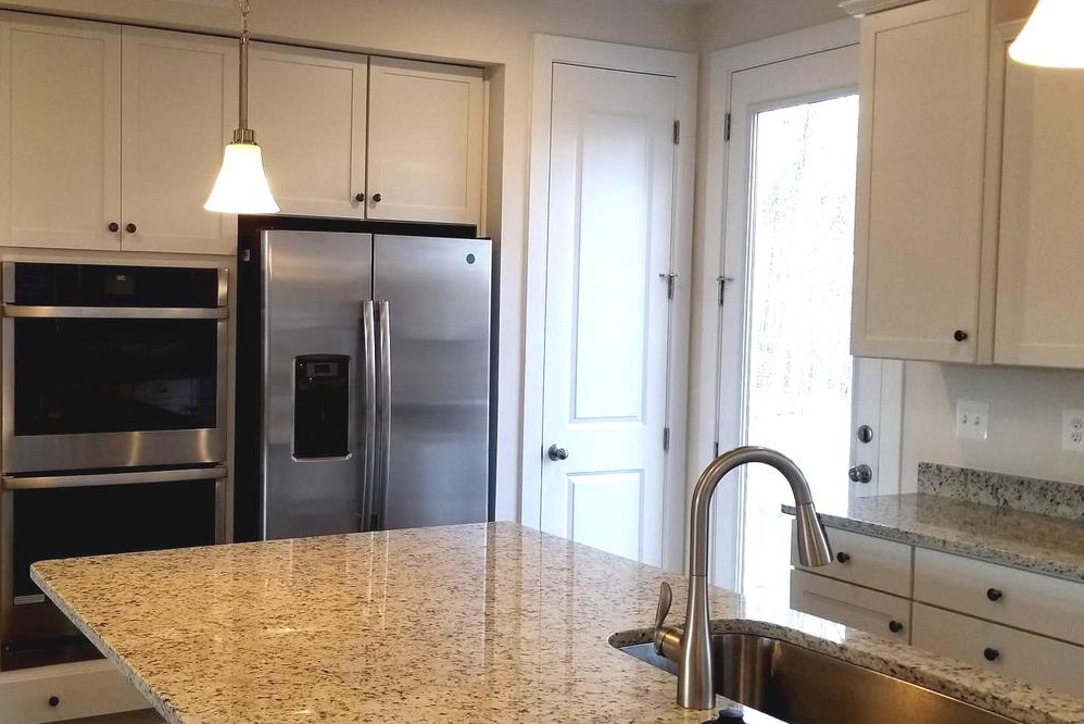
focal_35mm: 39
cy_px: 358
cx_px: 377
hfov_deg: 48.8
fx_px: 1175
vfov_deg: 34.2
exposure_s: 1/120
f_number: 1.7
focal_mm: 4.3
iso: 100
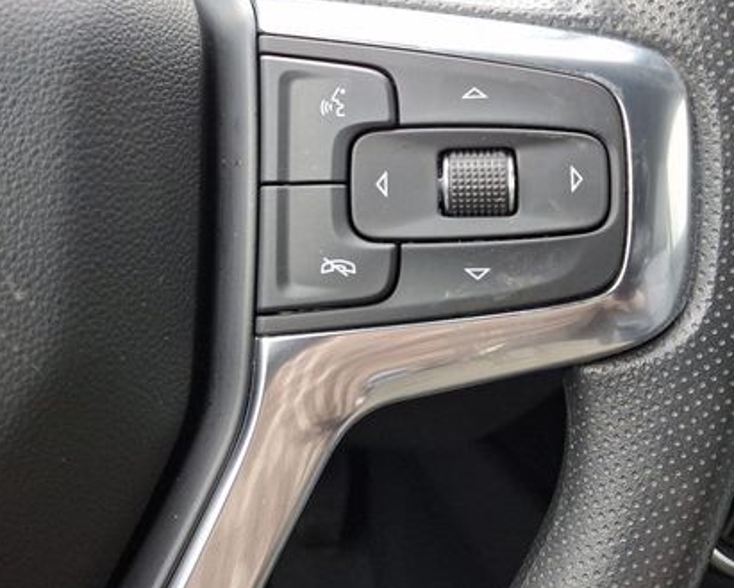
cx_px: 405
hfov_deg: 47.9
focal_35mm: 38
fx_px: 826
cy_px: 182
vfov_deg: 38.6
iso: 139
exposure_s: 1/100
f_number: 1.8
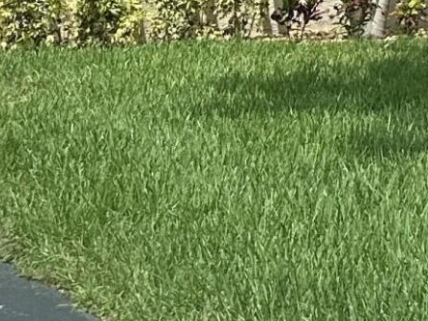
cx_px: 871
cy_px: -623
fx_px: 1928
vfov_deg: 8.2
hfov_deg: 11.4
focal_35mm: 156
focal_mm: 6.86
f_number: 1.78
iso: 80
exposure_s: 1/4184
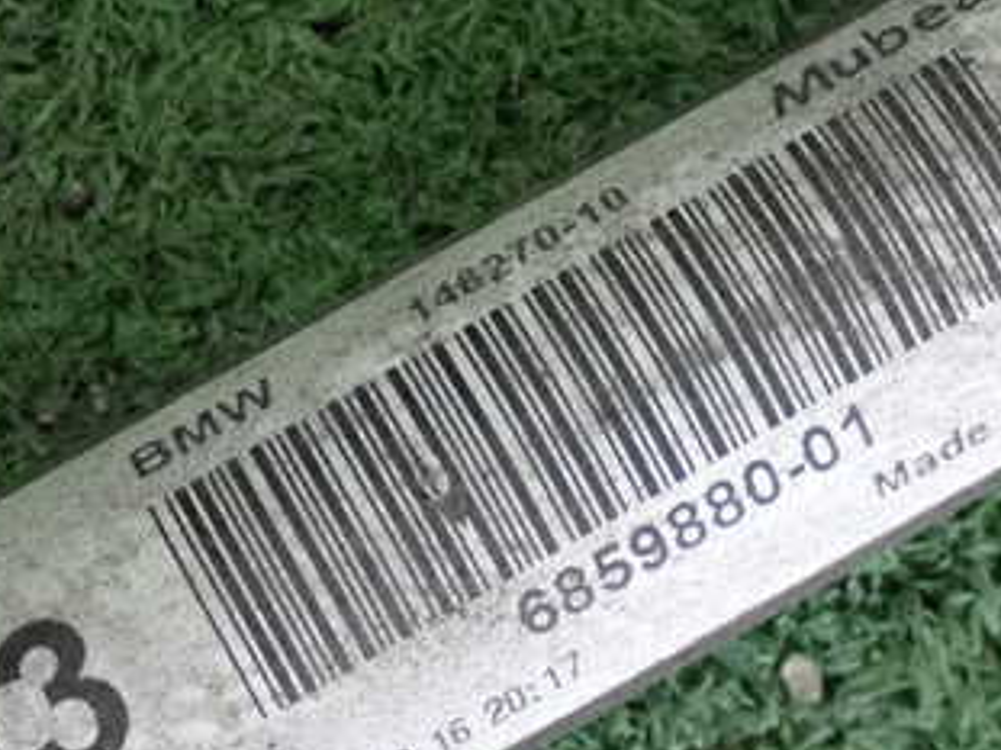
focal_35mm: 137
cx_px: 457
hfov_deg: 14.4
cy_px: 438
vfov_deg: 10.8
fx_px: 3960
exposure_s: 1/125
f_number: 3.9
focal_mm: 12.73
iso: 2500
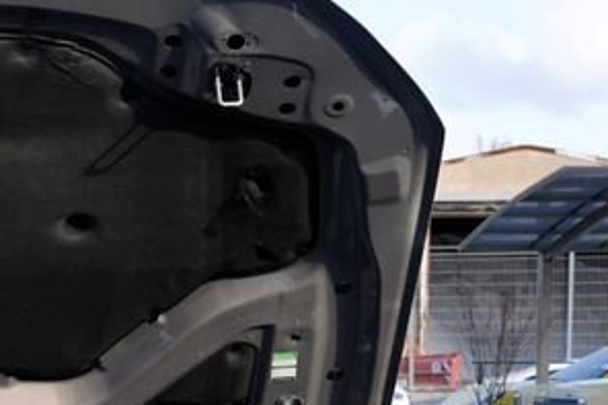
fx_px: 1924
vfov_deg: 11.6
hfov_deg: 17.4
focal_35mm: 114
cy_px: 572
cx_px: -53
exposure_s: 1/125
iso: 100
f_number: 5.6
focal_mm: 33
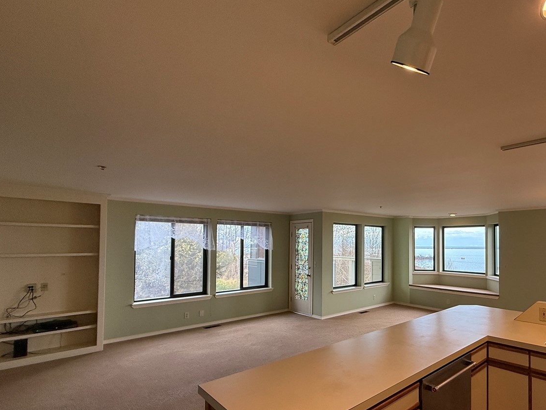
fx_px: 315
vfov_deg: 65.6
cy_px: 238
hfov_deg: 78.6
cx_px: 372
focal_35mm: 20
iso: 160
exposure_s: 1/120
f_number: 2.2
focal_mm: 2.22
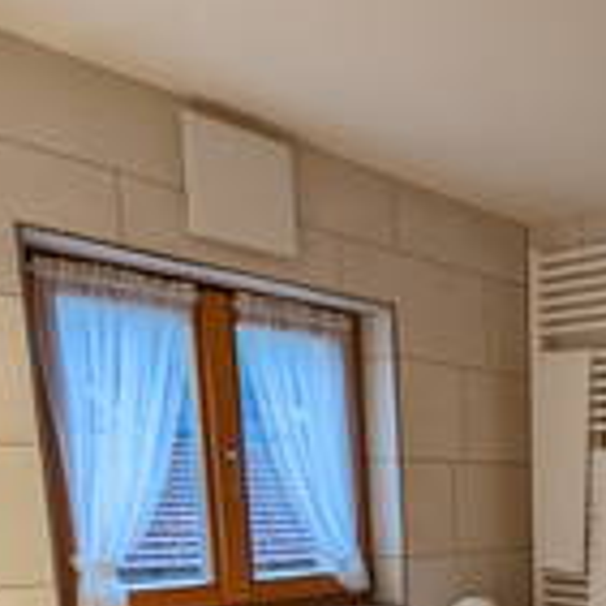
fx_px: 792
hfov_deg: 36.1
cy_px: 632
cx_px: 653
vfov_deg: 36.7
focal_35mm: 40
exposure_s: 1/66.7
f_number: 2.2
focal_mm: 2.35
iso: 206
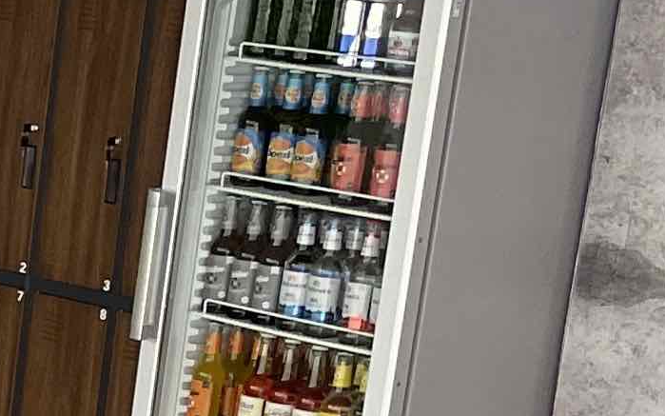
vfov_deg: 8.2
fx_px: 2882
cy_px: 486
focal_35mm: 159
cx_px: -1080
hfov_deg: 10.7
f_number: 1.6
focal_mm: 4.2
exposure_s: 1/60
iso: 160
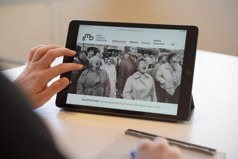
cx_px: 119
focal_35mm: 64
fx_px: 423
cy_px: 80
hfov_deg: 31.4
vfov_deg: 21.2
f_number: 4
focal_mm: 64
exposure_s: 1/160
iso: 250
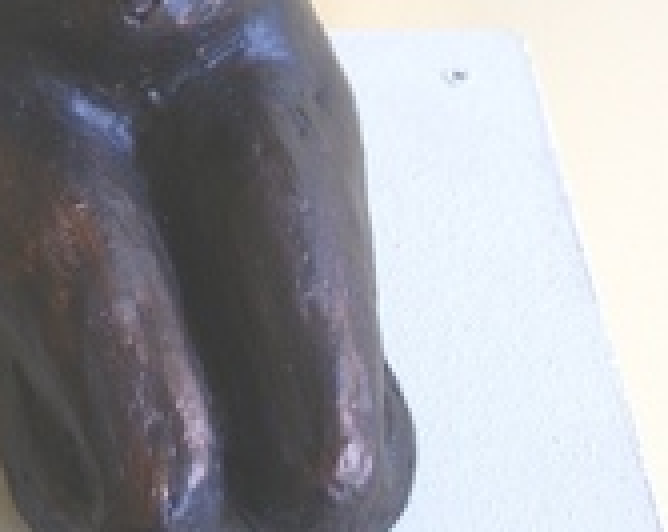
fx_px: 2566
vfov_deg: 11.3
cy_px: -322
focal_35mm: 130
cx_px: 48
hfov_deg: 14.7
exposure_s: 1/50
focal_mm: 28
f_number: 5
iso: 250
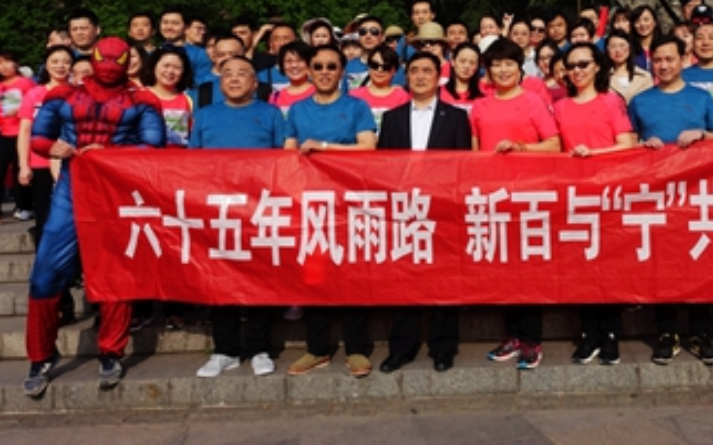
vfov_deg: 32.7
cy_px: 92
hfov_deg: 50.2
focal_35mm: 38
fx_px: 738
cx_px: 503
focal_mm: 8.8
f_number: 11
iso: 125
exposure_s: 1/25
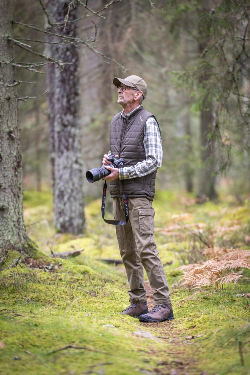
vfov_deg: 10.3
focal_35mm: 200
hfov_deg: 6.9
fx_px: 2082
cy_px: 188
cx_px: 125
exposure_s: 1/100
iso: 400
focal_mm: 200
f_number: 3.2
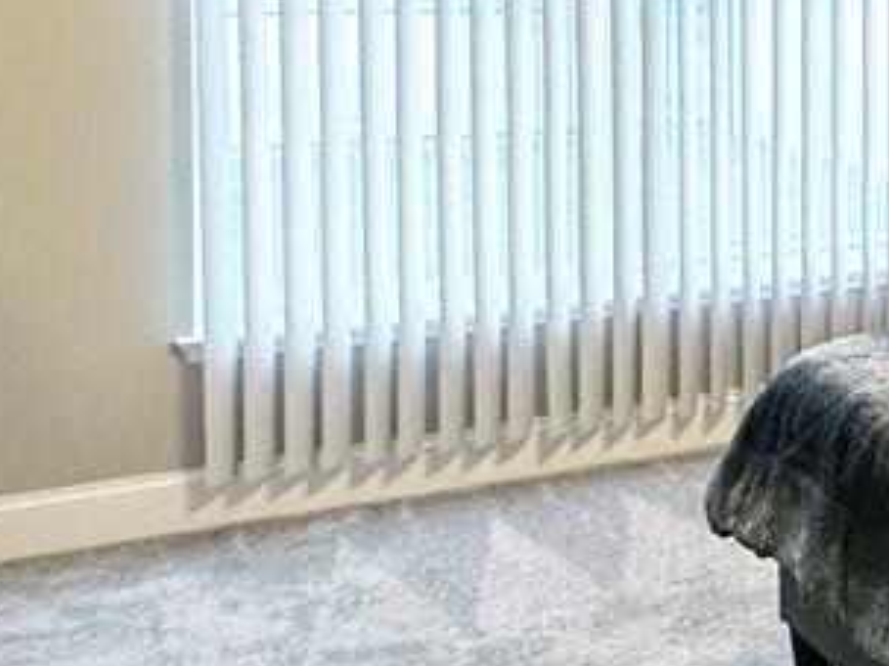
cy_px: -6
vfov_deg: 19.3
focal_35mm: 74
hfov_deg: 22.2
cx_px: 1294
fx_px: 1900
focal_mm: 2.22
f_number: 2.2
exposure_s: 1/60
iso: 200
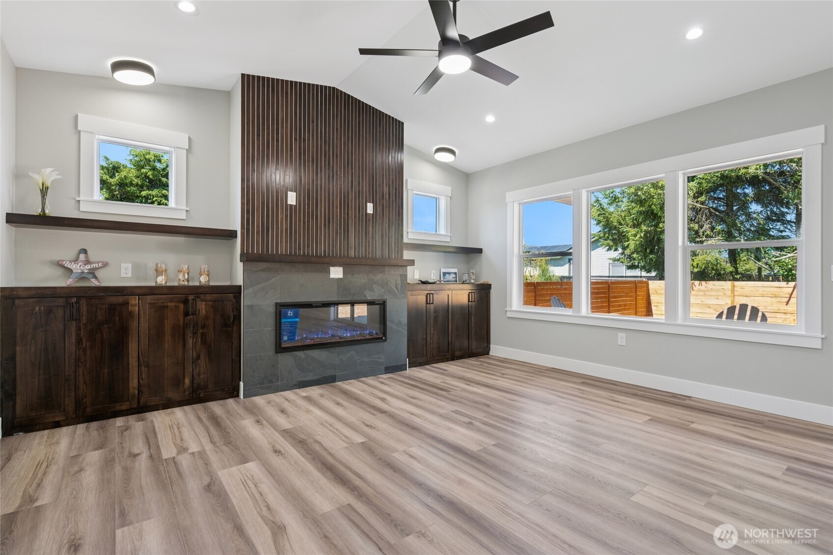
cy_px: 278
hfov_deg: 95.0
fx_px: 382
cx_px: 416
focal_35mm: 16
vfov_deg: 72.0
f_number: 8
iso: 400
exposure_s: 1/25
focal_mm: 16.5
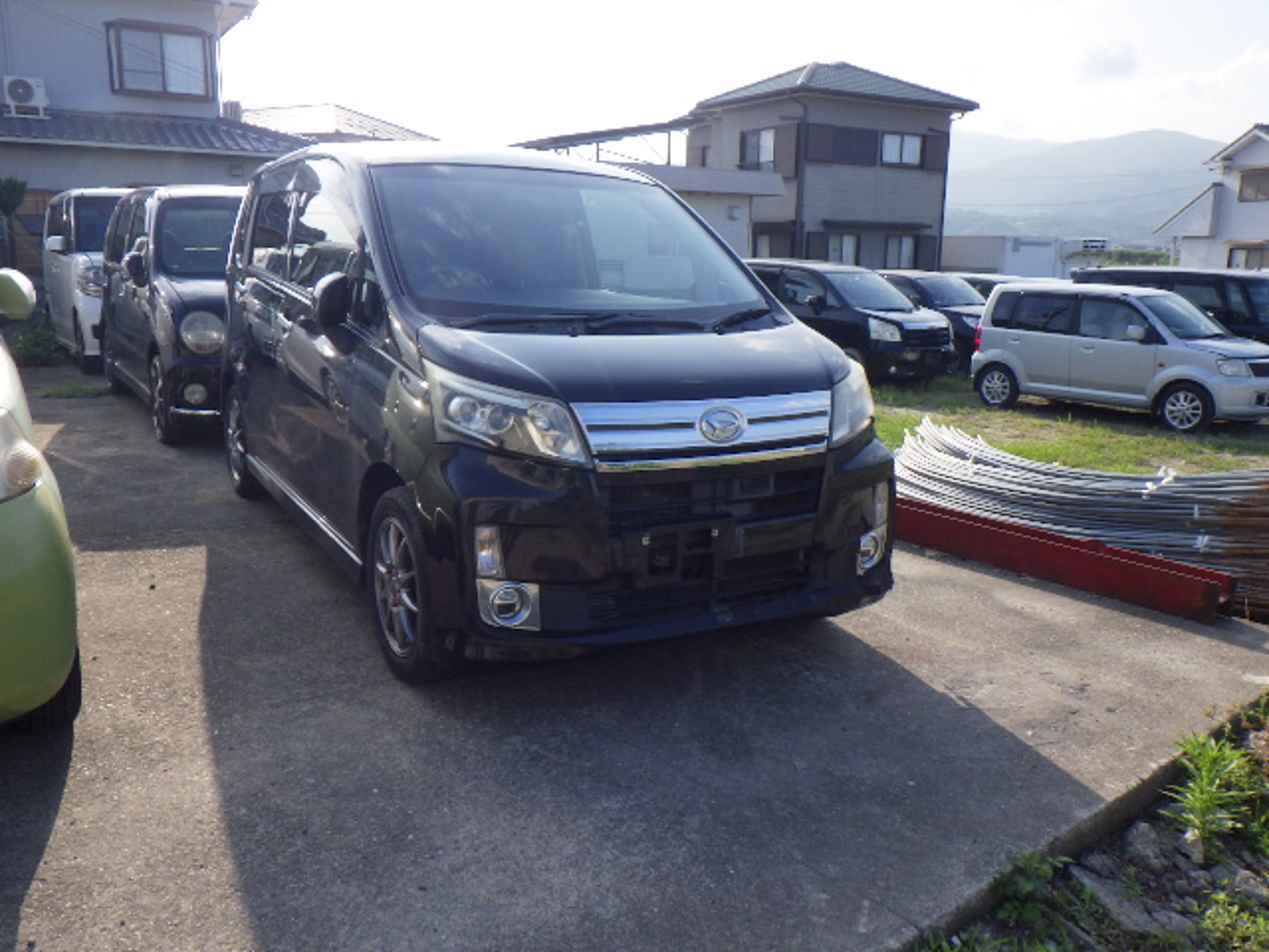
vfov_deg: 49.7
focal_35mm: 28
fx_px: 1026
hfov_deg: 63.4
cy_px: 476
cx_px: 634
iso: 250
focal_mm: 5
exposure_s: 1/1000
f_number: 4.2
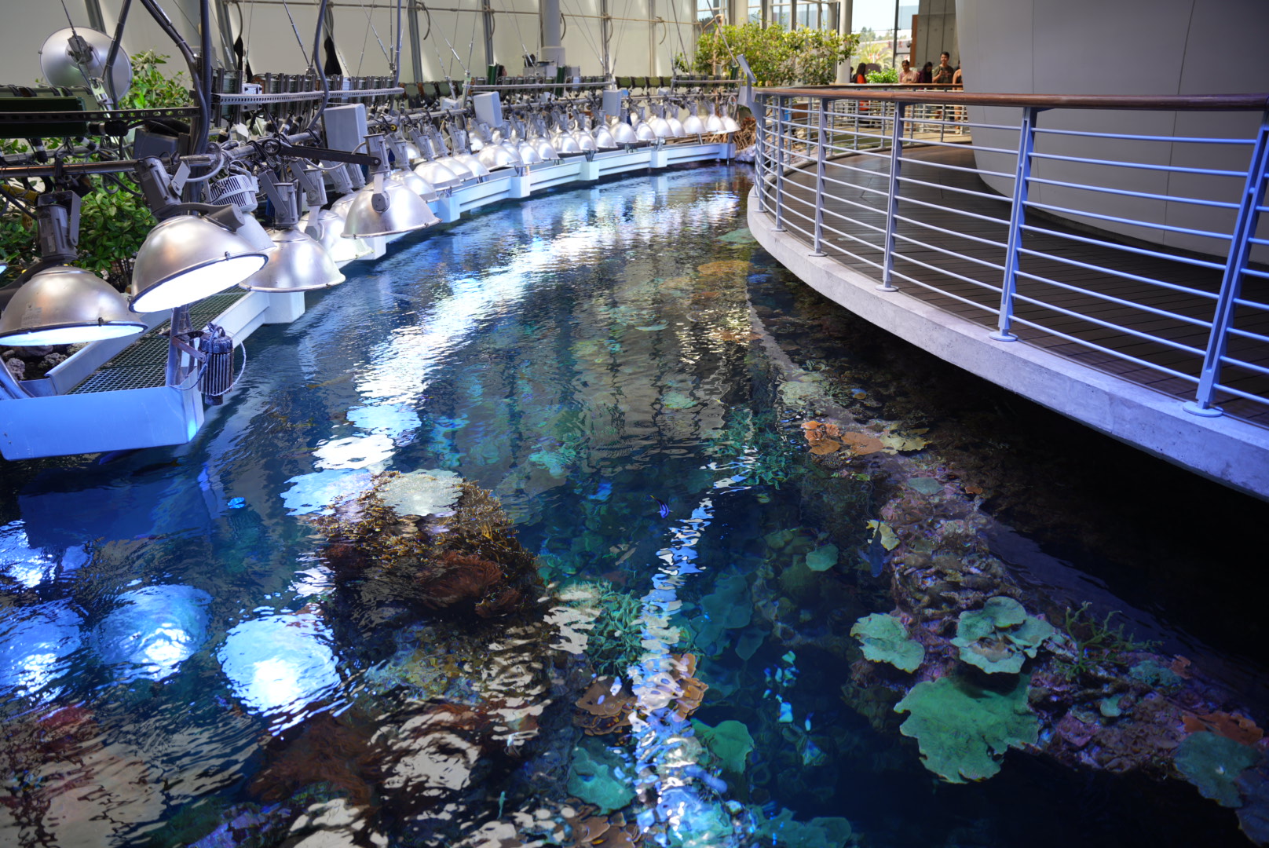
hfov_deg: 73.7
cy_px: 424
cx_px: 634
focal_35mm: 24
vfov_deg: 53.2
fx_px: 847
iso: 125
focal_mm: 24
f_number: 2.8
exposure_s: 1/250
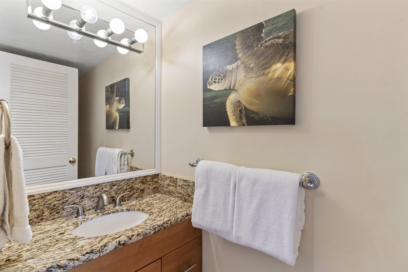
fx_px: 193
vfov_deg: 70.4
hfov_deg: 93.3
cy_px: 136
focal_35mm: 17
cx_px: 204
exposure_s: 1/2
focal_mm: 17
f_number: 7.1
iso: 100
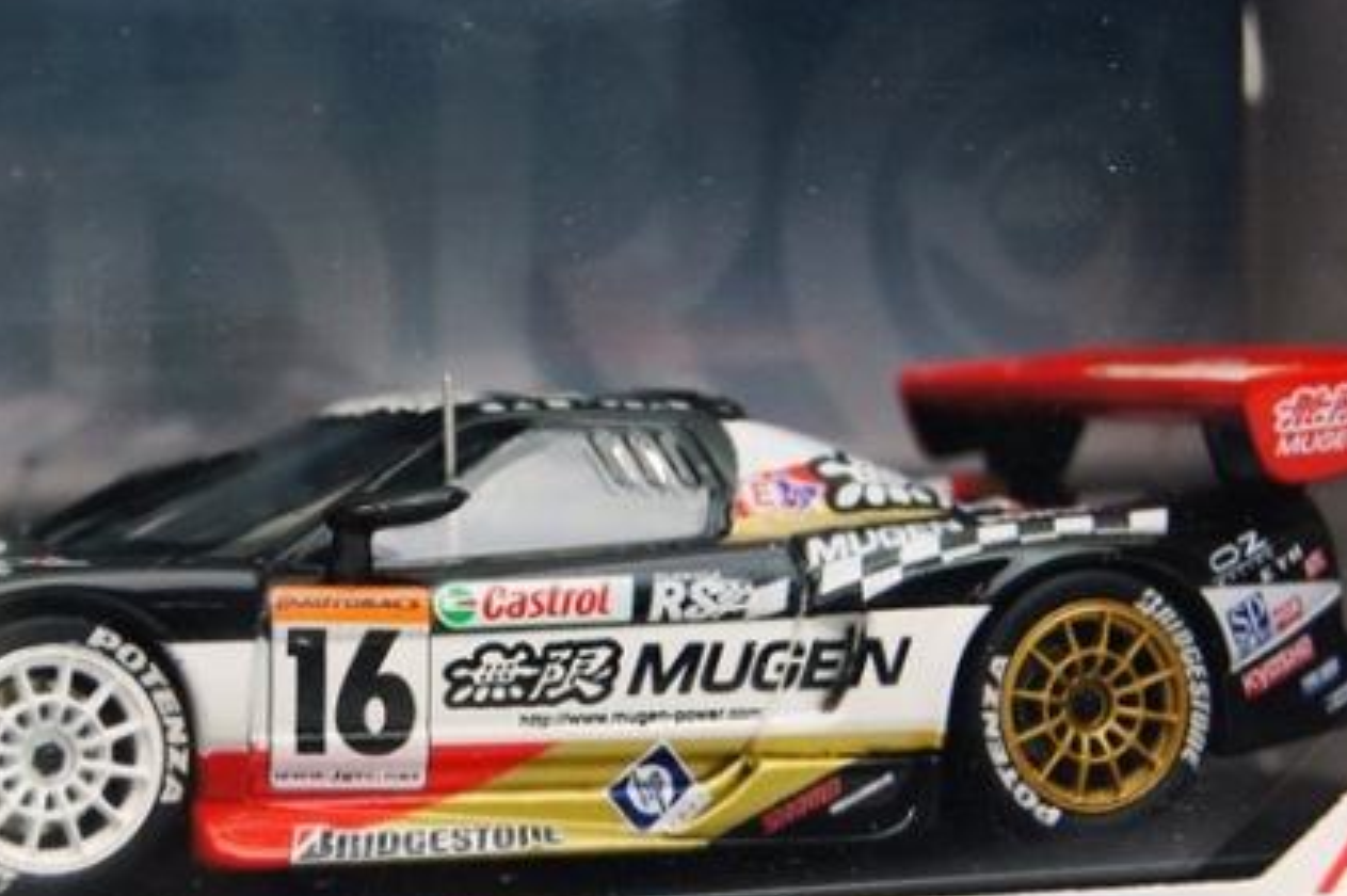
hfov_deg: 17.4
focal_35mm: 118
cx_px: 480
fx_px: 4401
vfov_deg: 11.6
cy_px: 610
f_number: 11
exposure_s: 1/10
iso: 400
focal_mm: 55
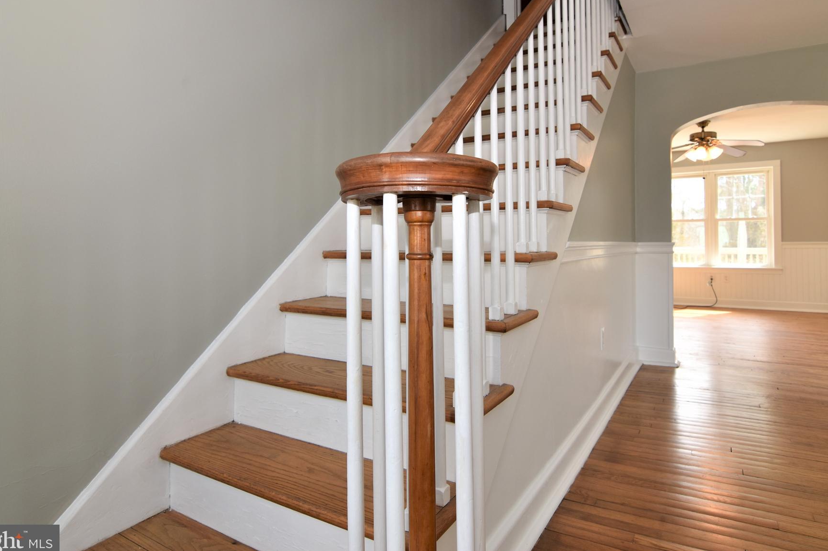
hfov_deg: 85.0
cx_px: 444
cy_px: 232
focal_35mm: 20
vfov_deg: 62.6
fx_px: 451
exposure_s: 1/60
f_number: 4.5
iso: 180
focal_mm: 11
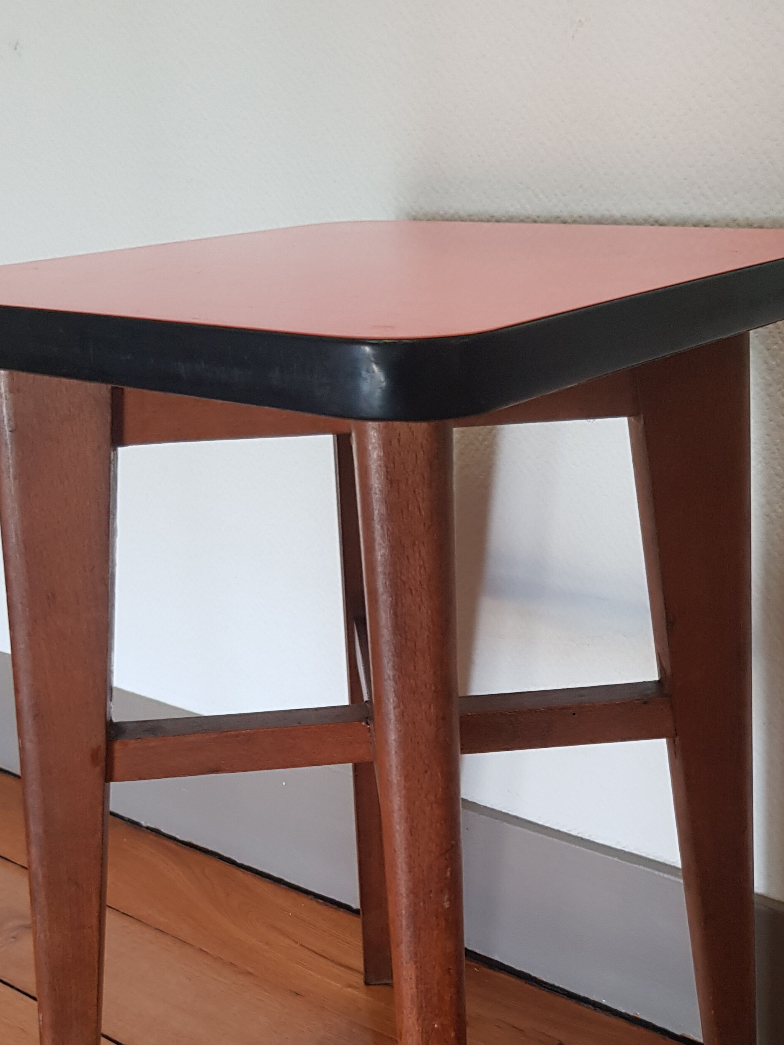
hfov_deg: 34.3
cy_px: 816
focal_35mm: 42
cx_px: 397
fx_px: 1268
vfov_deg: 43.0
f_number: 1.7
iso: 125
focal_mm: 4.2
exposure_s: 1/50
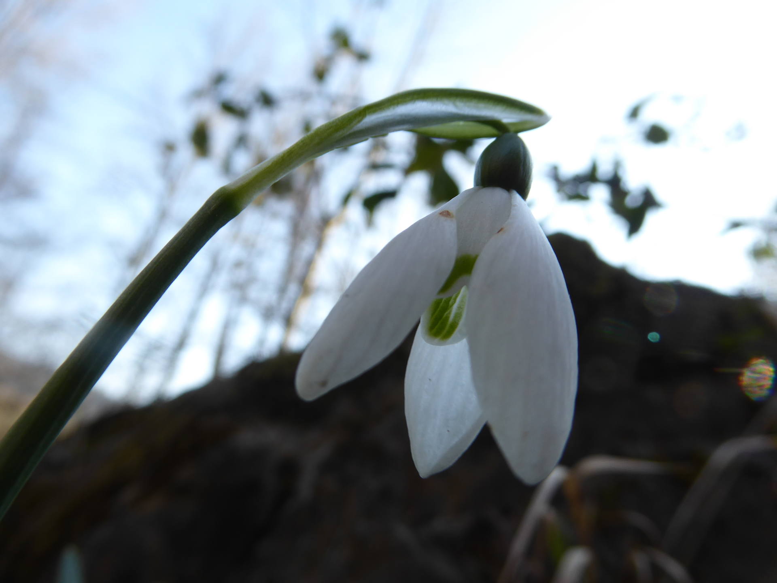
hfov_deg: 69.4
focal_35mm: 25
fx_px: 561
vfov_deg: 54.9
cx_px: 388
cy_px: 292
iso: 80
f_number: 3.3
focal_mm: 4.3
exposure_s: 1/200
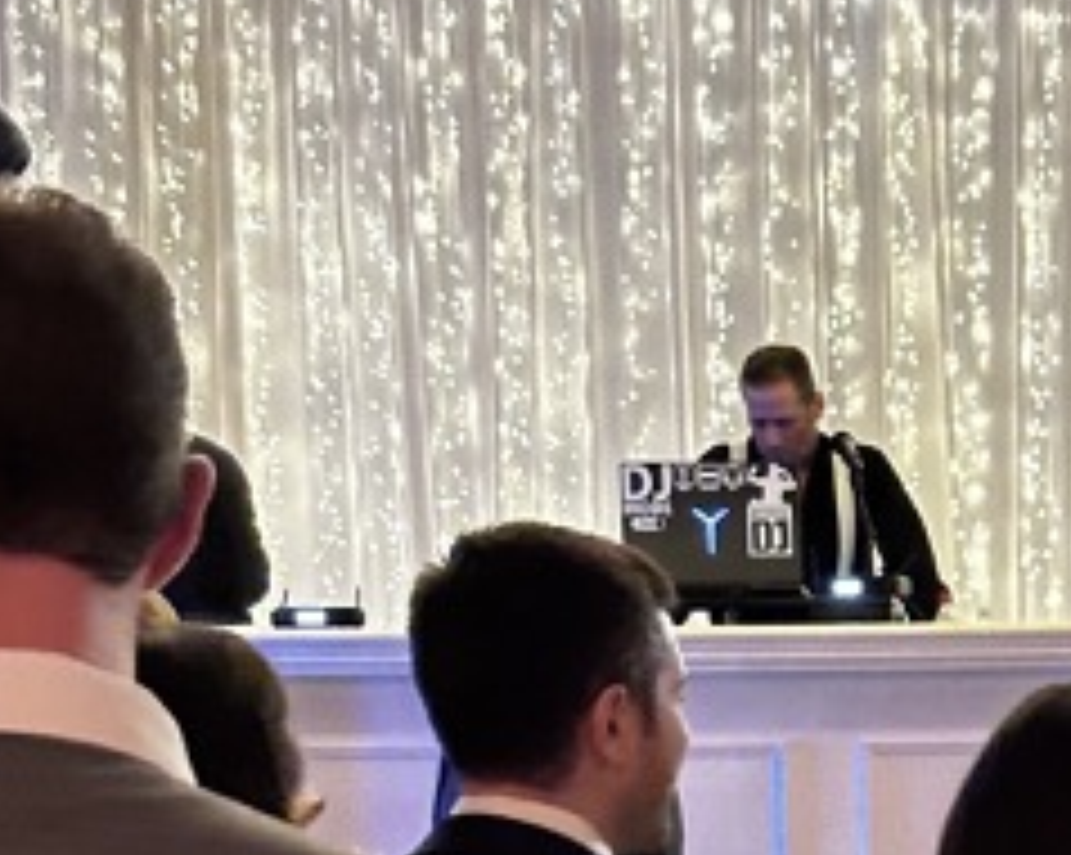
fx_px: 3991
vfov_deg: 11.8
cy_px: 1224
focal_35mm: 126
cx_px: 1040
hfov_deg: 15.1
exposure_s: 1/30
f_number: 1.78
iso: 640
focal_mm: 6.86
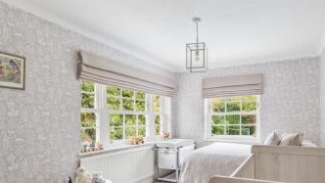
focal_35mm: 24
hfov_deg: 75.6
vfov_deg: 47.1
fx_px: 207
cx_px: 191
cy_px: 119
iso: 320
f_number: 5.6
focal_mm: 16
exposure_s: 1/1.67
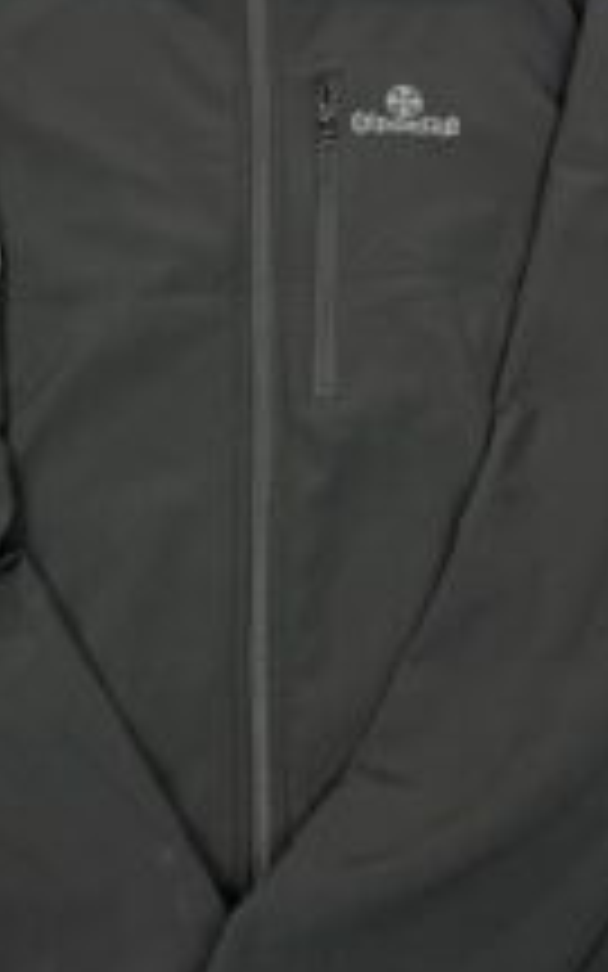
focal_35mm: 51
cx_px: 234
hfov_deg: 25.3
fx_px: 1352
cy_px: 410
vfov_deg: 39.5
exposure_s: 1/50
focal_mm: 4.2
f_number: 1.6
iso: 100
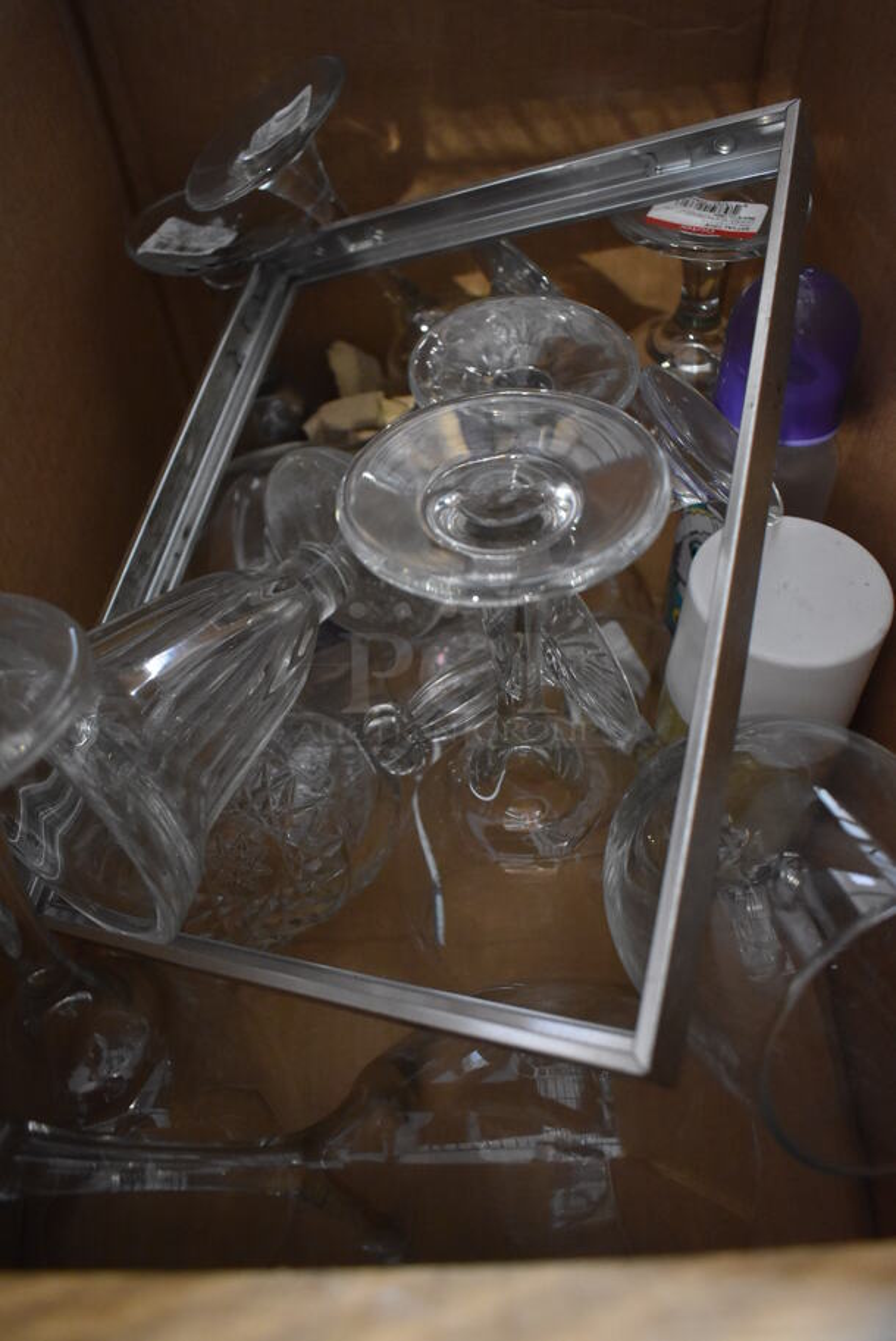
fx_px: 1006
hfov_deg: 48.0
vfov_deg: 67.3
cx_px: 448
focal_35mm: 27
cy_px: 670
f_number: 3.5
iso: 3200
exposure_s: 1/25
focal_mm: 18
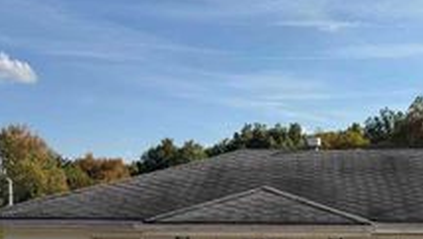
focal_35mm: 61
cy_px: 256
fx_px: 685
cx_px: 302
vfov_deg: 19.1
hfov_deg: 33.8
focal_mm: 6.76
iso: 80
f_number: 1.78
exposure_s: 1/3802
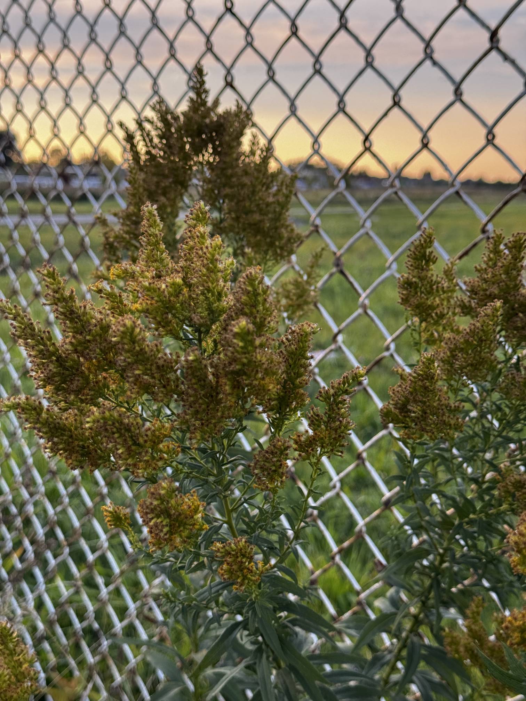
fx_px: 972
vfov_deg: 39.7
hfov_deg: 30.3
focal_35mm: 48
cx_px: 263
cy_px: 350
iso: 64
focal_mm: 6.76
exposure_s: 1/256
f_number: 1.78
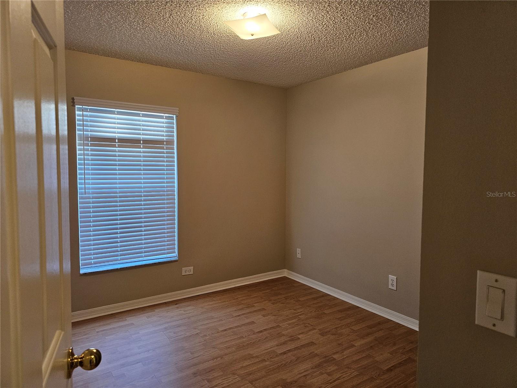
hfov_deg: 73.9
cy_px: 194
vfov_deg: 58.9
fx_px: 344
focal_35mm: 23
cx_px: 258
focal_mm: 6.3
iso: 320
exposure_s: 1/120
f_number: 1.7
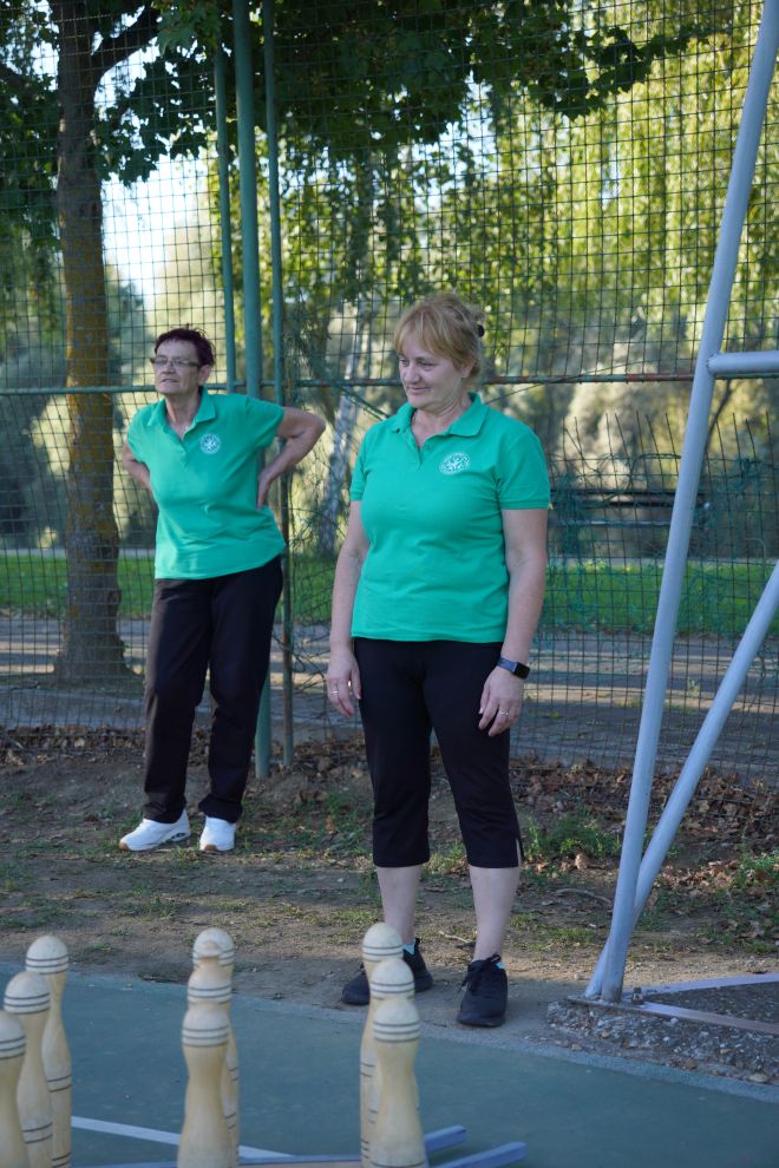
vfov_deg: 28.2
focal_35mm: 72
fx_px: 2327
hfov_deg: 19.0
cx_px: 390
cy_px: 584
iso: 100
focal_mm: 47.8
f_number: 2.8
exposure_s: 1/250
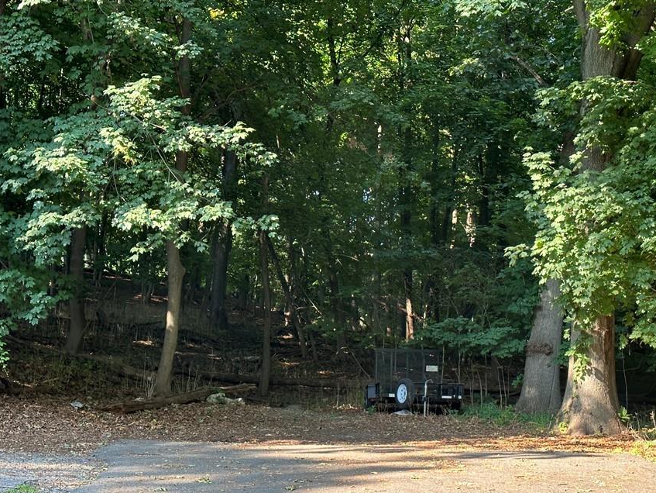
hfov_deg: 33.1
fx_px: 1100
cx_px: 393
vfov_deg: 25.2
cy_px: 274
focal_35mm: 58
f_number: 1.78
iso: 80
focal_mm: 6.86
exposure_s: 1/151
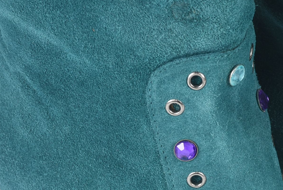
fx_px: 4123
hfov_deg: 3.9
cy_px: 211
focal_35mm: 524
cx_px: 245
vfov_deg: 2.6
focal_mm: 140
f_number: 11
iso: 200
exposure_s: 1/125
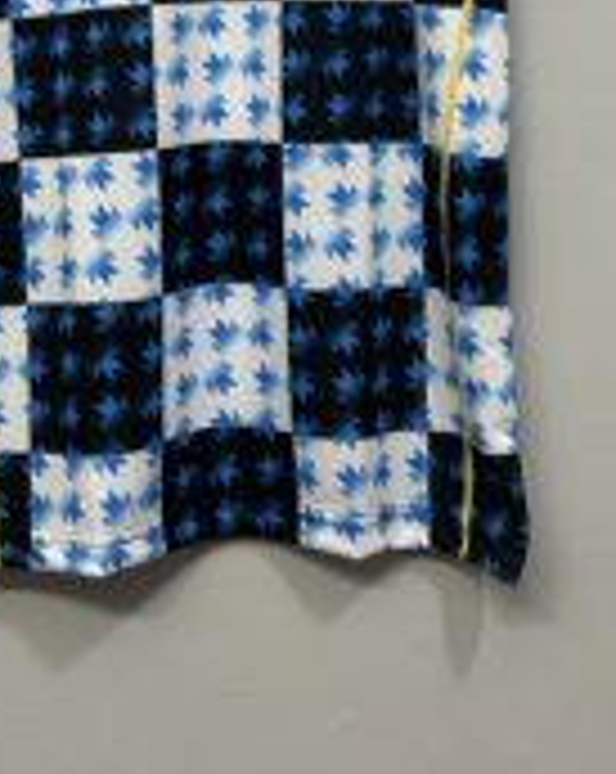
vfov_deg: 25.8
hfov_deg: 22.0
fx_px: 1577
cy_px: -47
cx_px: 216
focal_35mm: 69
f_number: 1.5
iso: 125
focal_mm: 5.7
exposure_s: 1/50
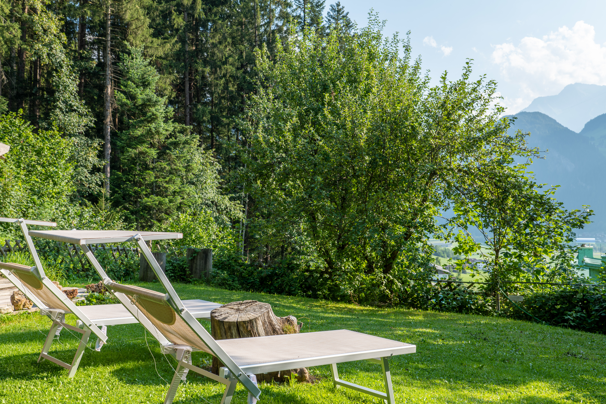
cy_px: 201
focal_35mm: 36
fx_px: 606
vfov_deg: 36.9
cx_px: 301
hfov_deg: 53.1
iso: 125
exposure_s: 1/160
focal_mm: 35
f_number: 8
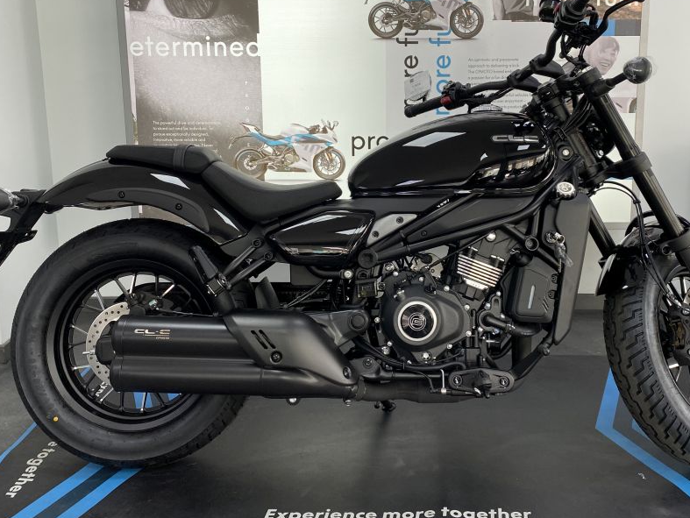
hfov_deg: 52.4
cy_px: 195
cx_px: 399
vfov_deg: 40.5
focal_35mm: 35
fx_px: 698
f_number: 1.8
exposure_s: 1/100
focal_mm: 4.25
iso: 64
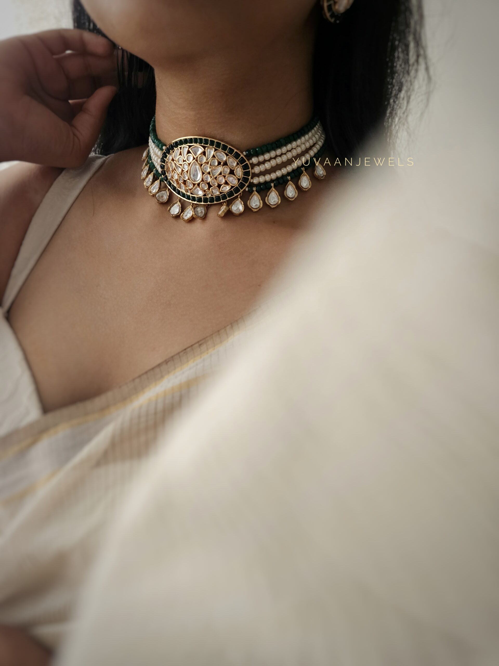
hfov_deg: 58.9
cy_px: 333
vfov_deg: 73.9
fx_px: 442
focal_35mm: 23
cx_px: 250
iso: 320
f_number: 1.7
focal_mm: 6.3
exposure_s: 1/100
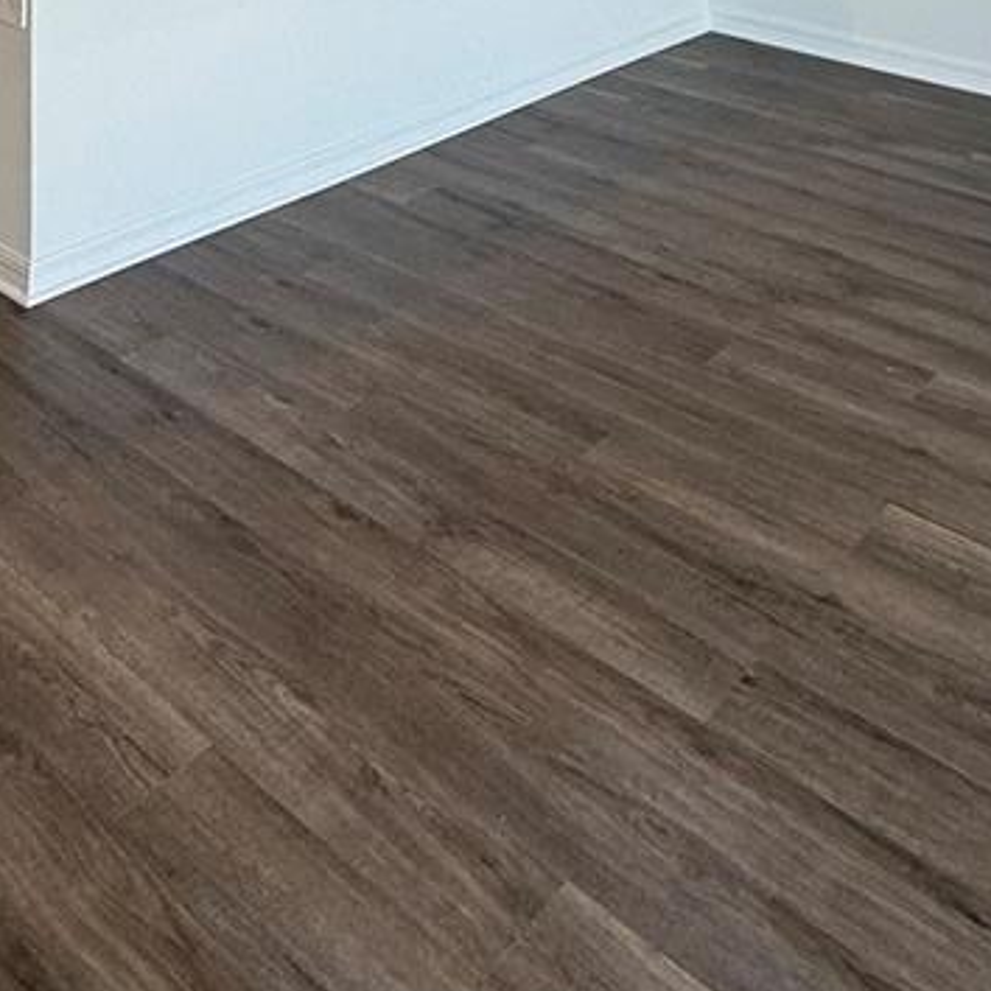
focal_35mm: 42
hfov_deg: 39.9
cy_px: -260
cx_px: 400
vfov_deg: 31.8
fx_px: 1360
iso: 100
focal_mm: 2.22
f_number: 2.2
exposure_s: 1/120
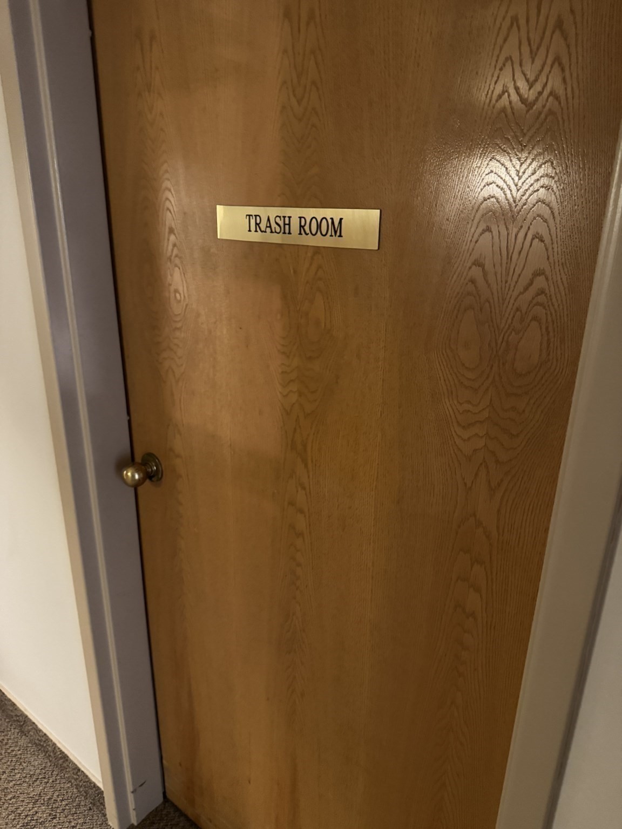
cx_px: 311
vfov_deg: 71.6
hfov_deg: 56.8
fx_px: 575
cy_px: 414
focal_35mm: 24
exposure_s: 1/30
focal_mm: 6.76
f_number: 1.78
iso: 1000
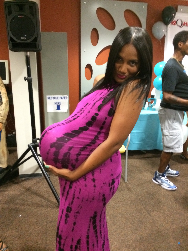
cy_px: 126
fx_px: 210
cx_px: 94
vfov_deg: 61.7
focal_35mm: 29
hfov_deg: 48.2
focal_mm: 4.15
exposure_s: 1/15
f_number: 2.2
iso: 500
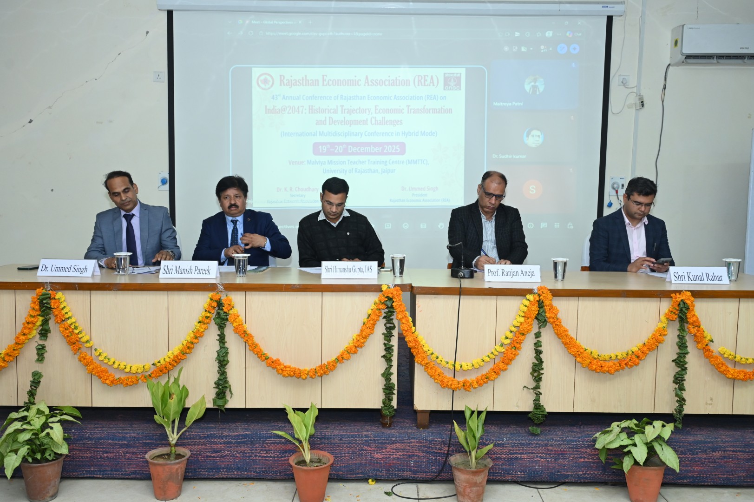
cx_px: 377
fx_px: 659
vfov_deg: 41.7
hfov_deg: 59.5
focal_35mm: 32
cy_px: 251
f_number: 5
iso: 2000
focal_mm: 31.5
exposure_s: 1/125
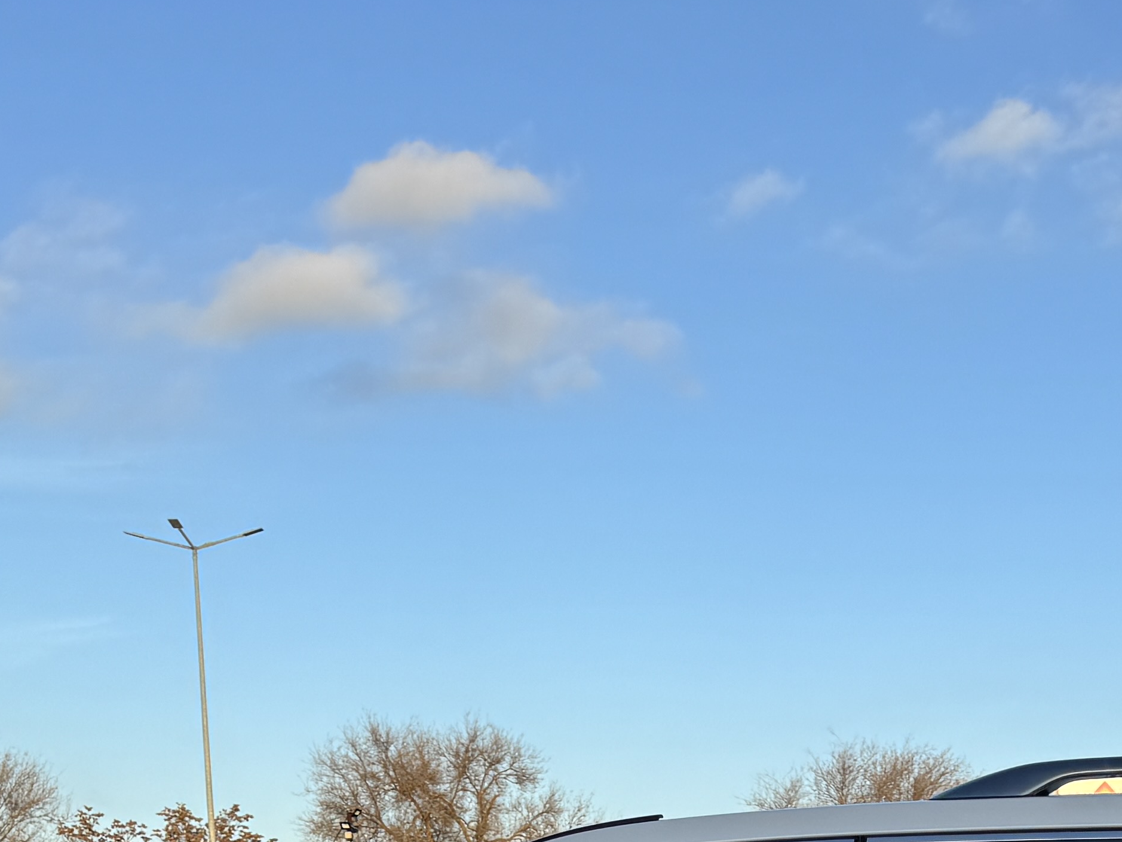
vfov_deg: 18.0
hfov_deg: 26.3
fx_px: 2366
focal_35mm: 73
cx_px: 839
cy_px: 1253
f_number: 1.78
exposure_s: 1/2041
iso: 80
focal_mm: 6.76
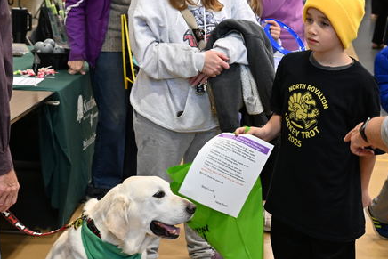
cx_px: 159
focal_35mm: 94
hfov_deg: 21.7
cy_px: 115
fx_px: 1013
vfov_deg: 14.6
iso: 1800
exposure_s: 1/60
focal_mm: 40
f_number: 5.6
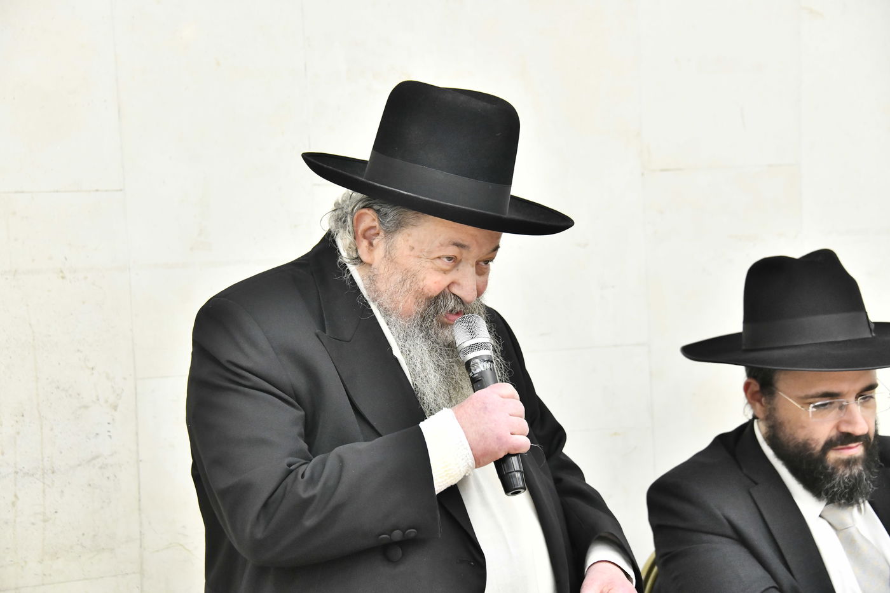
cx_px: 445
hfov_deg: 24.8
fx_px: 2027
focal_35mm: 82
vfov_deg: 16.6
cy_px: 296
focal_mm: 82
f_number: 5.6
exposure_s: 1/125
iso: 4000
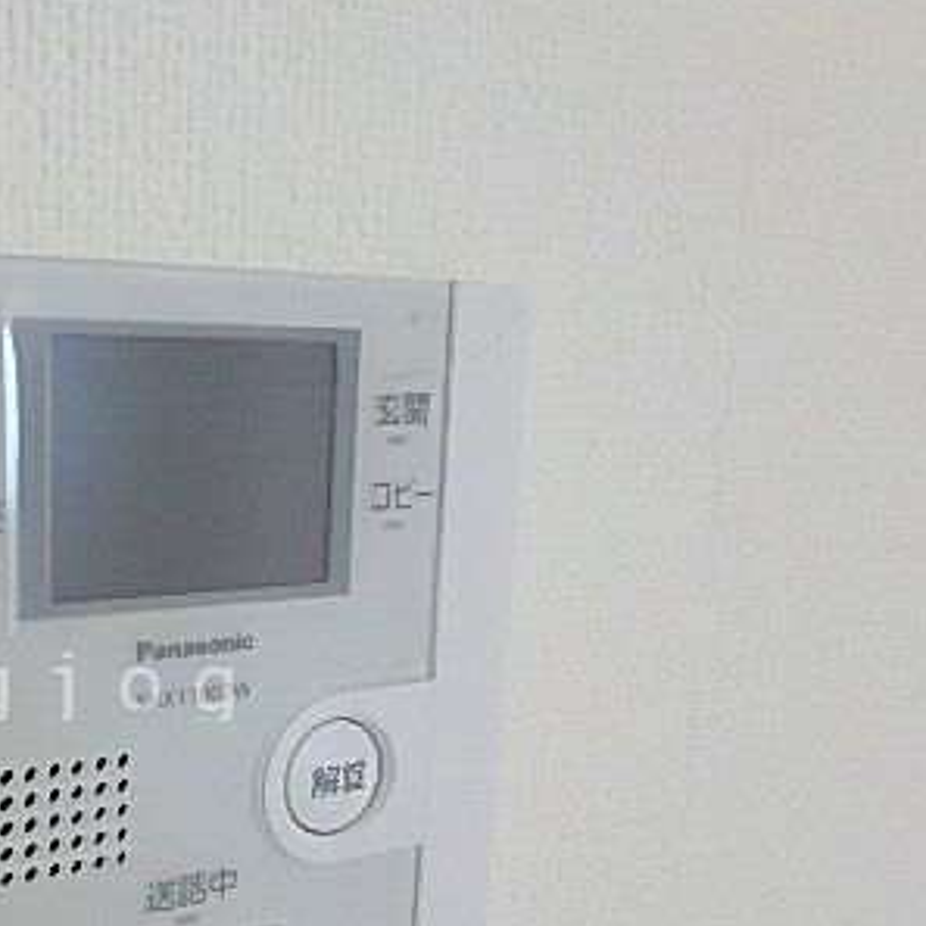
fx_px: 1211
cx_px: 37
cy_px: 683
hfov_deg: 38.0
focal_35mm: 40
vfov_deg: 40.8
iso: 400
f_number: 3.5
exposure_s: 1/30
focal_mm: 3.7
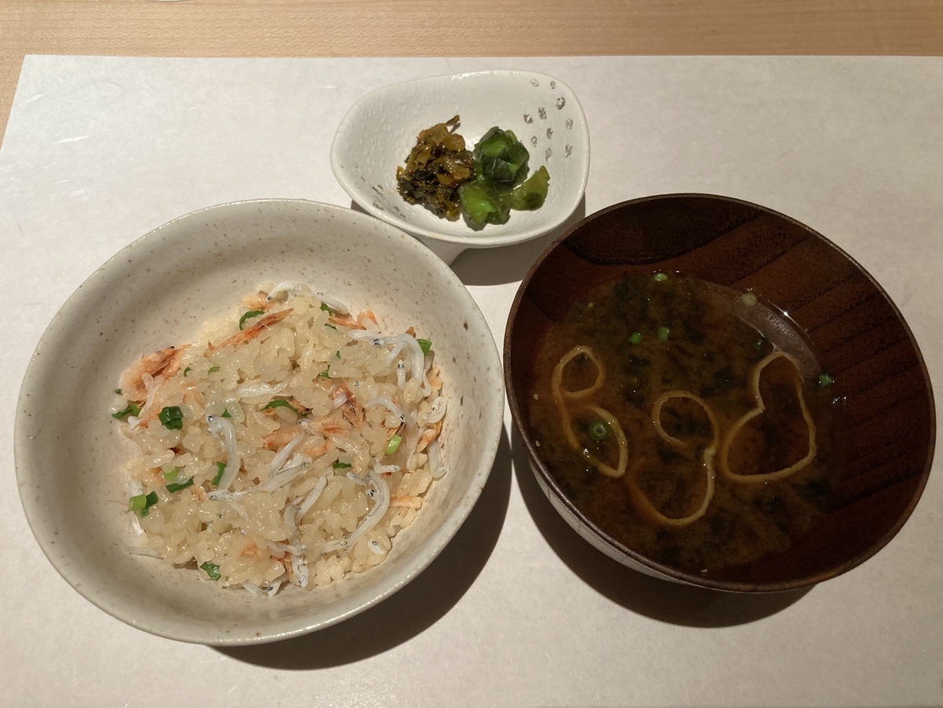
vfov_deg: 49.7
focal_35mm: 28
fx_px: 763
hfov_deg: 63.4
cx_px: 472
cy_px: 354
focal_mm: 3.99
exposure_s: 1/50
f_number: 1.8
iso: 160
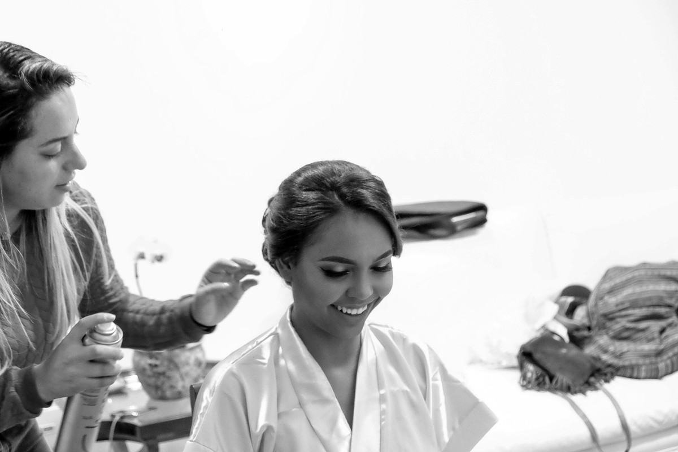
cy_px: 226
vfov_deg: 22.3
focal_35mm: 61
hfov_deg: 32.9
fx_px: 1149
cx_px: 339
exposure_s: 1/40
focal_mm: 40.7
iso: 3200
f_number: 4
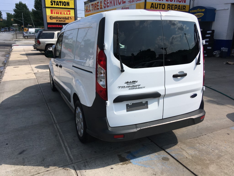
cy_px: 88
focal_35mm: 29
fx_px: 196
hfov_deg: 61.7
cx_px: 117
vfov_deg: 48.2
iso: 25
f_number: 2.2
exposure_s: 1/2404
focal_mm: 4.15
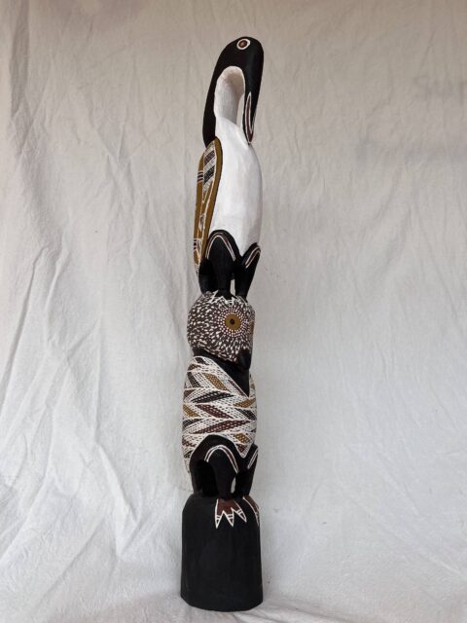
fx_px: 468
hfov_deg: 53.1
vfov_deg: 67.3
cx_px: 234
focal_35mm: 26
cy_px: 312
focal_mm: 5.7
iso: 50
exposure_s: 1/814
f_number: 1.5
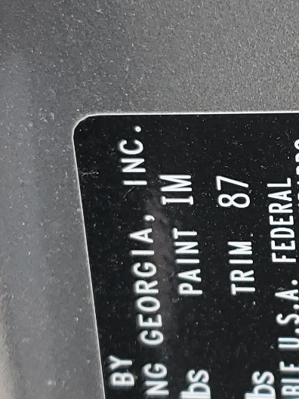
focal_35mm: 105
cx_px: 278
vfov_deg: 18.7
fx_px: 1209
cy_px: 225
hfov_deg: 13.9
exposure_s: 1/294
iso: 50
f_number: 1.5
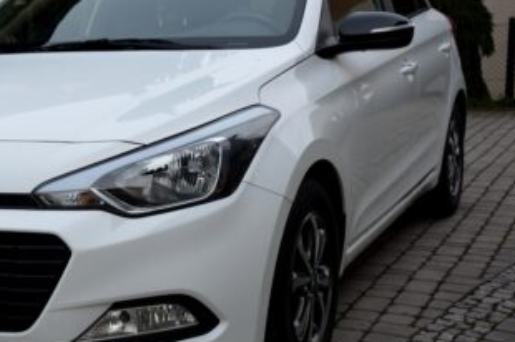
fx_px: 929
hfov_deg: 30.4
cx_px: 119
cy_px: 171
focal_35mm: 65
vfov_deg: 20.9
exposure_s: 1/160
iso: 200
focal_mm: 26
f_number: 6.3
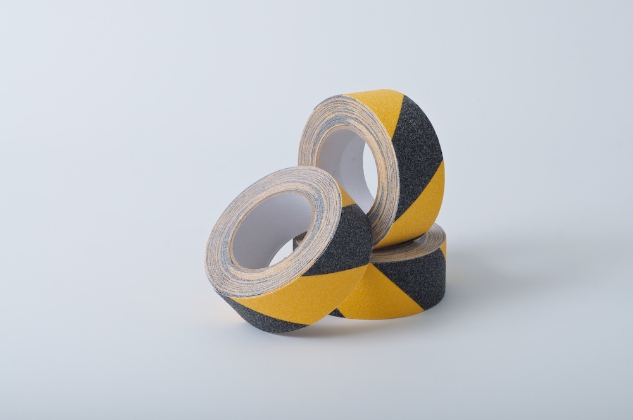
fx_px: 2239
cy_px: 210
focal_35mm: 128
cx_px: 316
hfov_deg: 16.1
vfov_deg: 10.7
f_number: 11
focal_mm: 85
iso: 125
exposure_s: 1/200
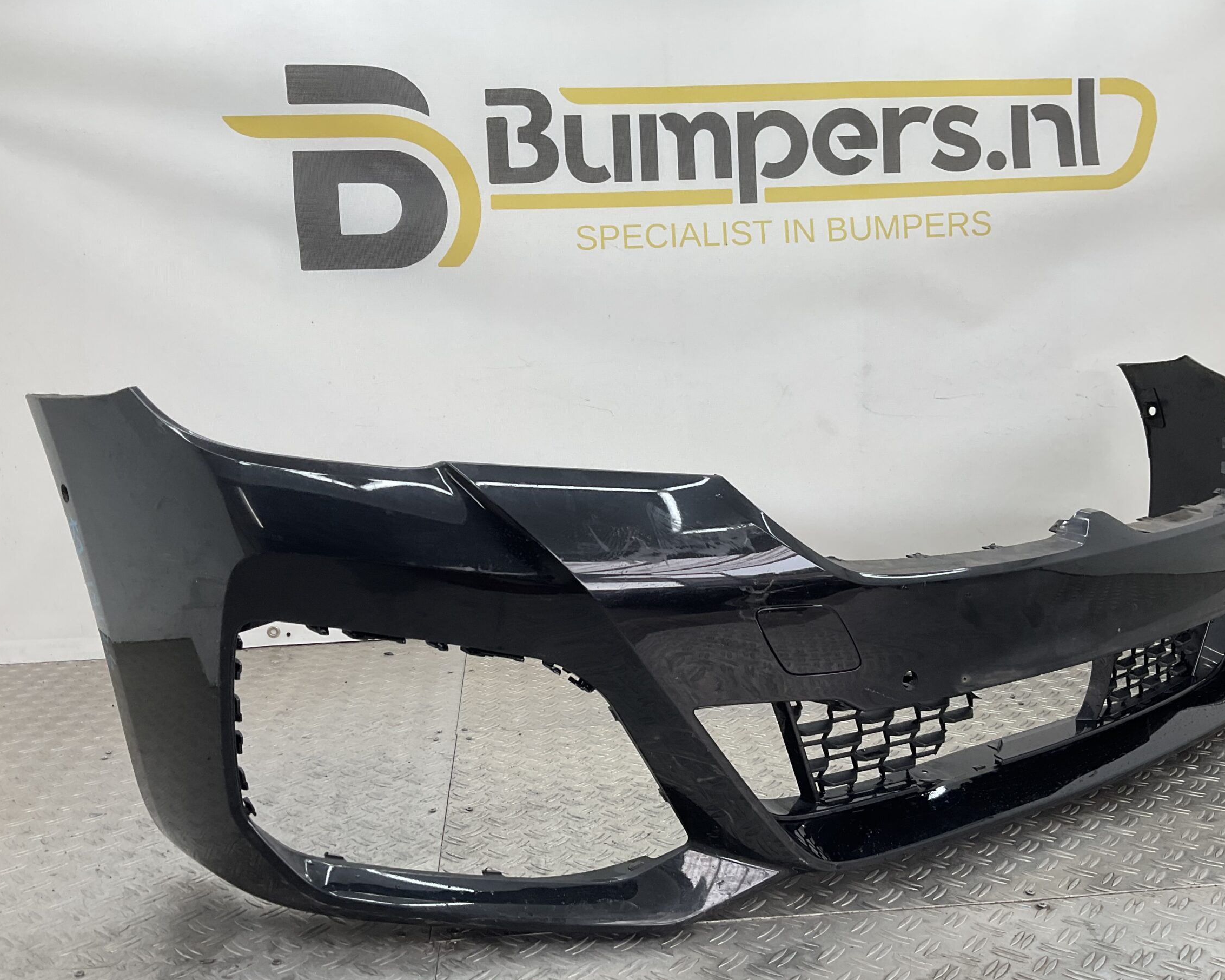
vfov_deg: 45.8
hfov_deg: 55.7
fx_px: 1160
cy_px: 517
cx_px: 615
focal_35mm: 32
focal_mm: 3
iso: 20
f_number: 1.8
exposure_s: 1/120
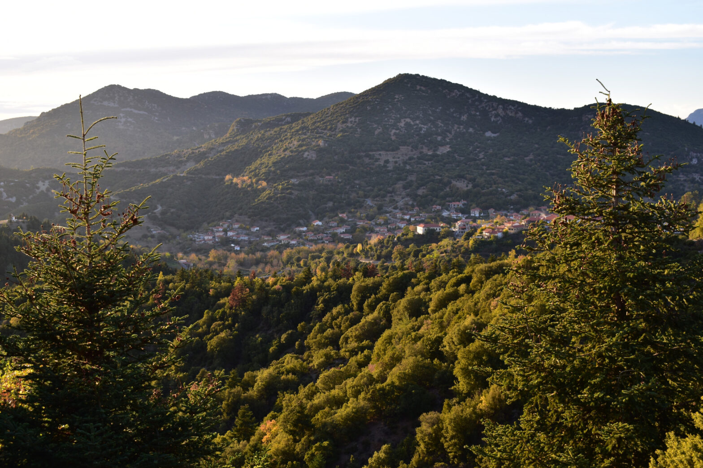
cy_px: 234
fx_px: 937
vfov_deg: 28.1
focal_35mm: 48
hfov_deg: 41.1
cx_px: 352
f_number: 7.1
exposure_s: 1/60
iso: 100
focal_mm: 32
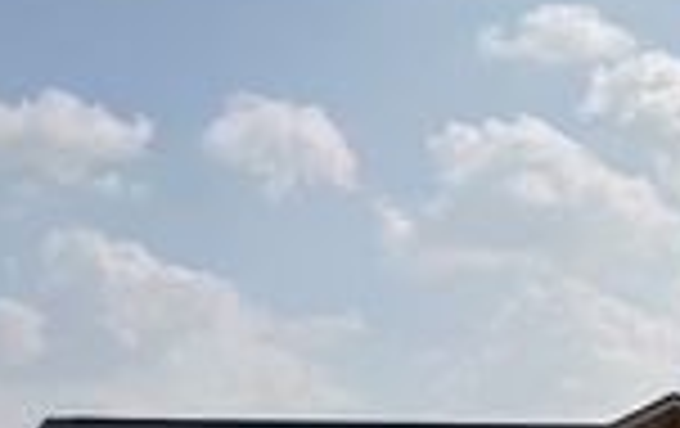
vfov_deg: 14.6
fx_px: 1560
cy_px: 633
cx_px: 500
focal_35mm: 84
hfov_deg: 24.4
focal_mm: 6.76
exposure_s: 1/11905
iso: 80
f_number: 1.78
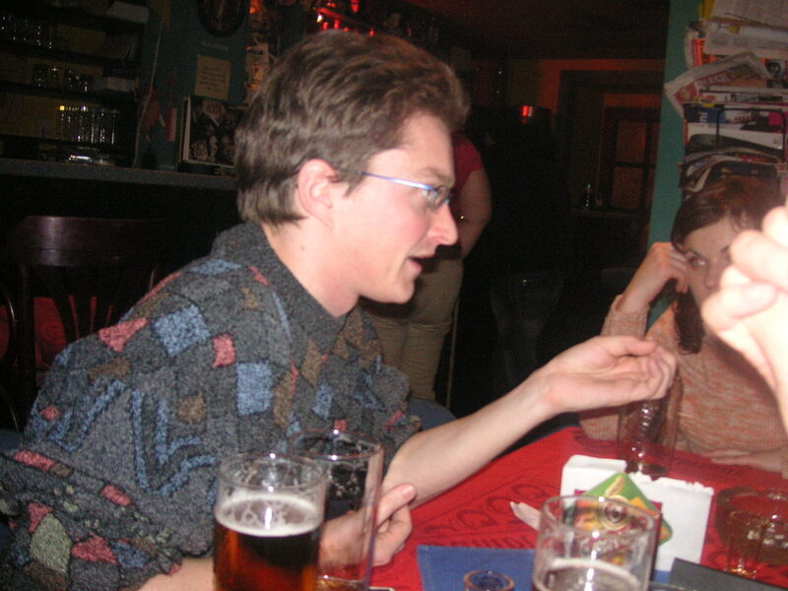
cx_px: 394
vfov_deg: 38.7
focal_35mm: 37
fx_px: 842
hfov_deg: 50.1
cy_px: 296
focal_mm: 6.1
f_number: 2.8
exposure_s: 1/45
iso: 160
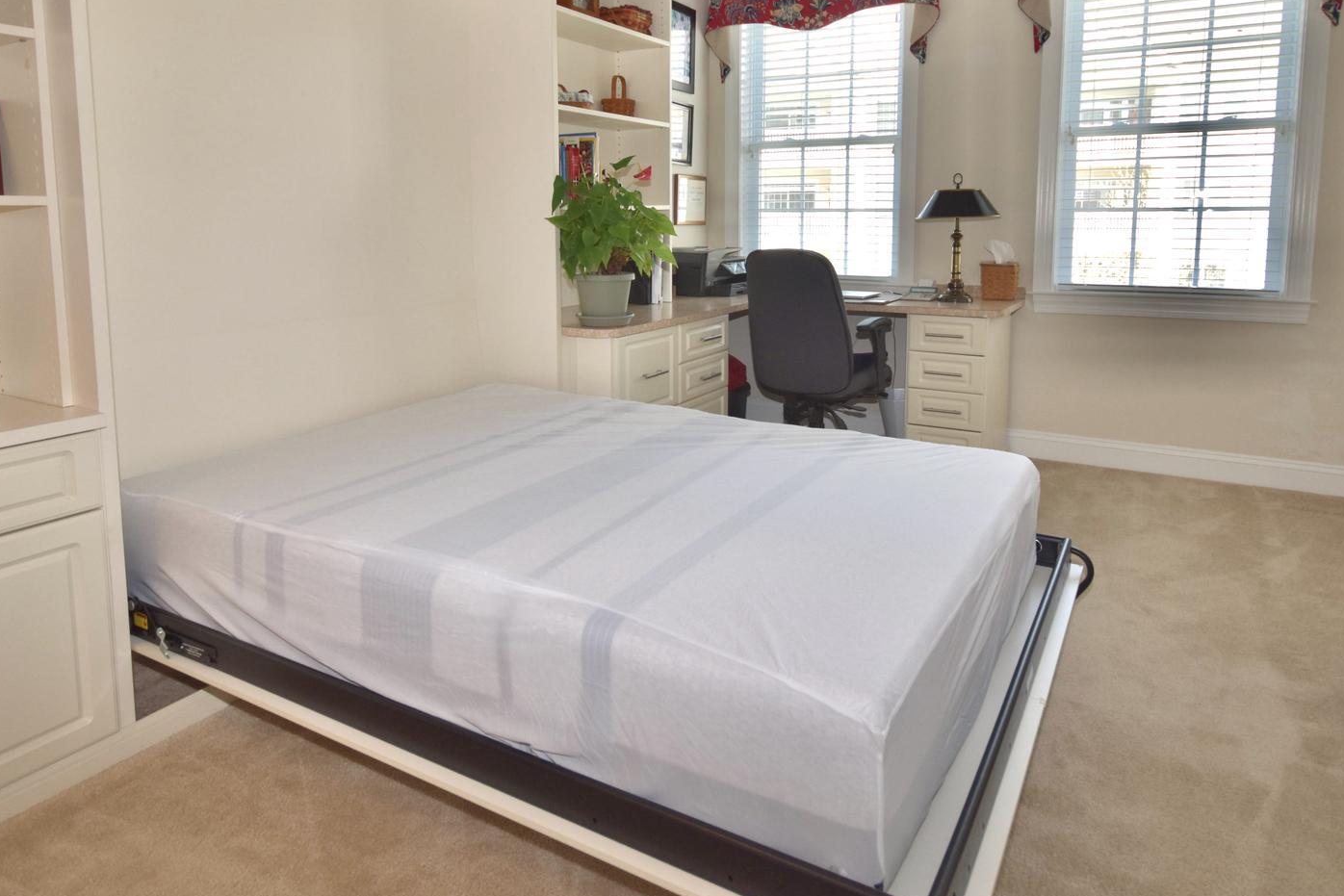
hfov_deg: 78.6
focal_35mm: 22
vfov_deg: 56.0
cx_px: 671
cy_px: 297
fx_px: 821
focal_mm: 10
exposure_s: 1/60
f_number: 5
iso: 250
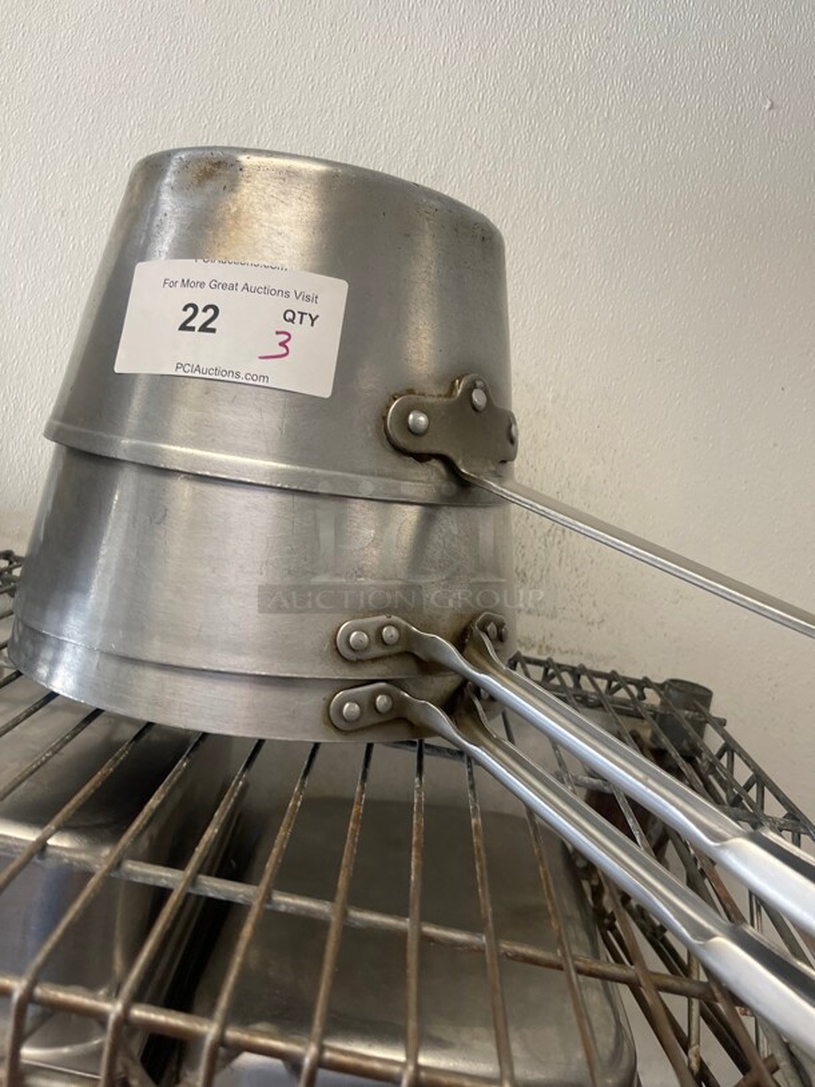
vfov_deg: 67.3
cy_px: 544
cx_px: 408
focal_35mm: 26
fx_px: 816
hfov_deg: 53.1
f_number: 1.6
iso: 125
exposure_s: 1/120
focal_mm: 5.1
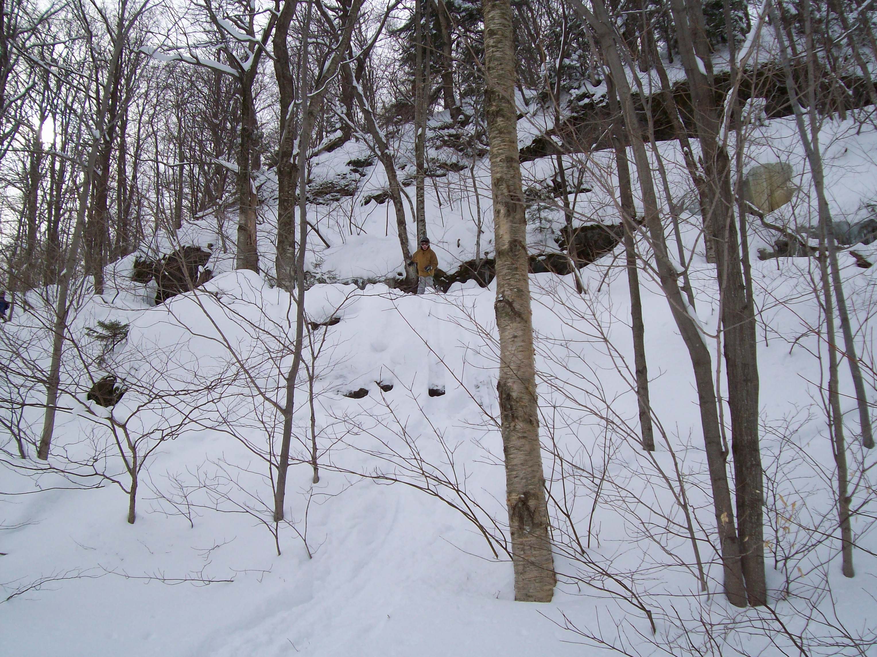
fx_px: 912
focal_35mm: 36
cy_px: 328
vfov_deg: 39.7
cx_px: 438
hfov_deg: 51.4
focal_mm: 6
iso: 80
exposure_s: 1/414
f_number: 4.8
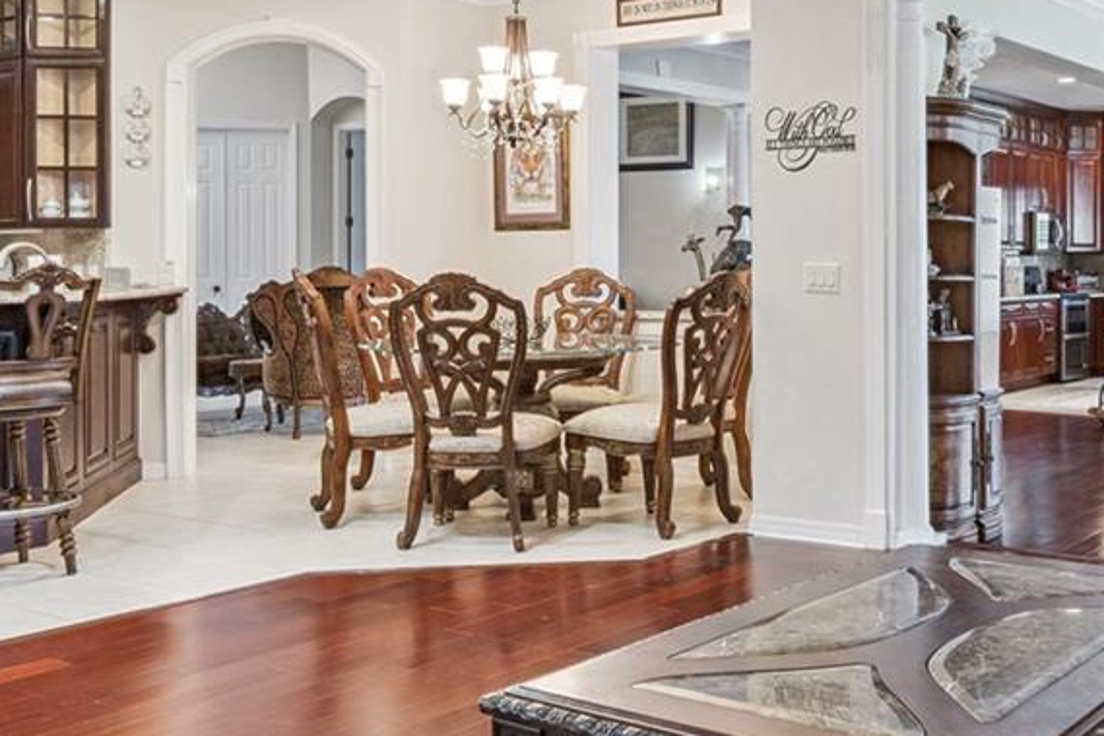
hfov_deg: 41.7
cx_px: 757
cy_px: 264
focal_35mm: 46
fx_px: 1423
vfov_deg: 28.8
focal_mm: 16.5
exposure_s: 1/10
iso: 200
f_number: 9
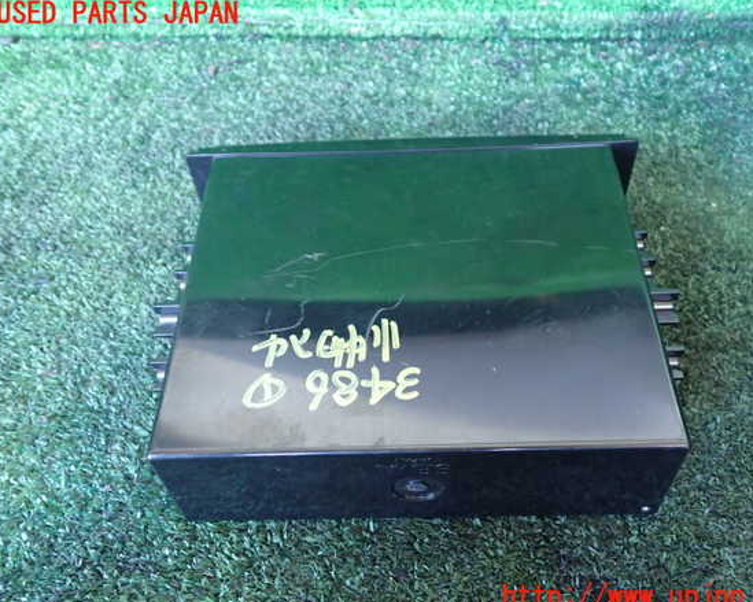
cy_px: 306
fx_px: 713
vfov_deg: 45.8
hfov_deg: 55.6
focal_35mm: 32
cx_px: 401
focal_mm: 5.4
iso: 800
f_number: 2.3
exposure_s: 1/30
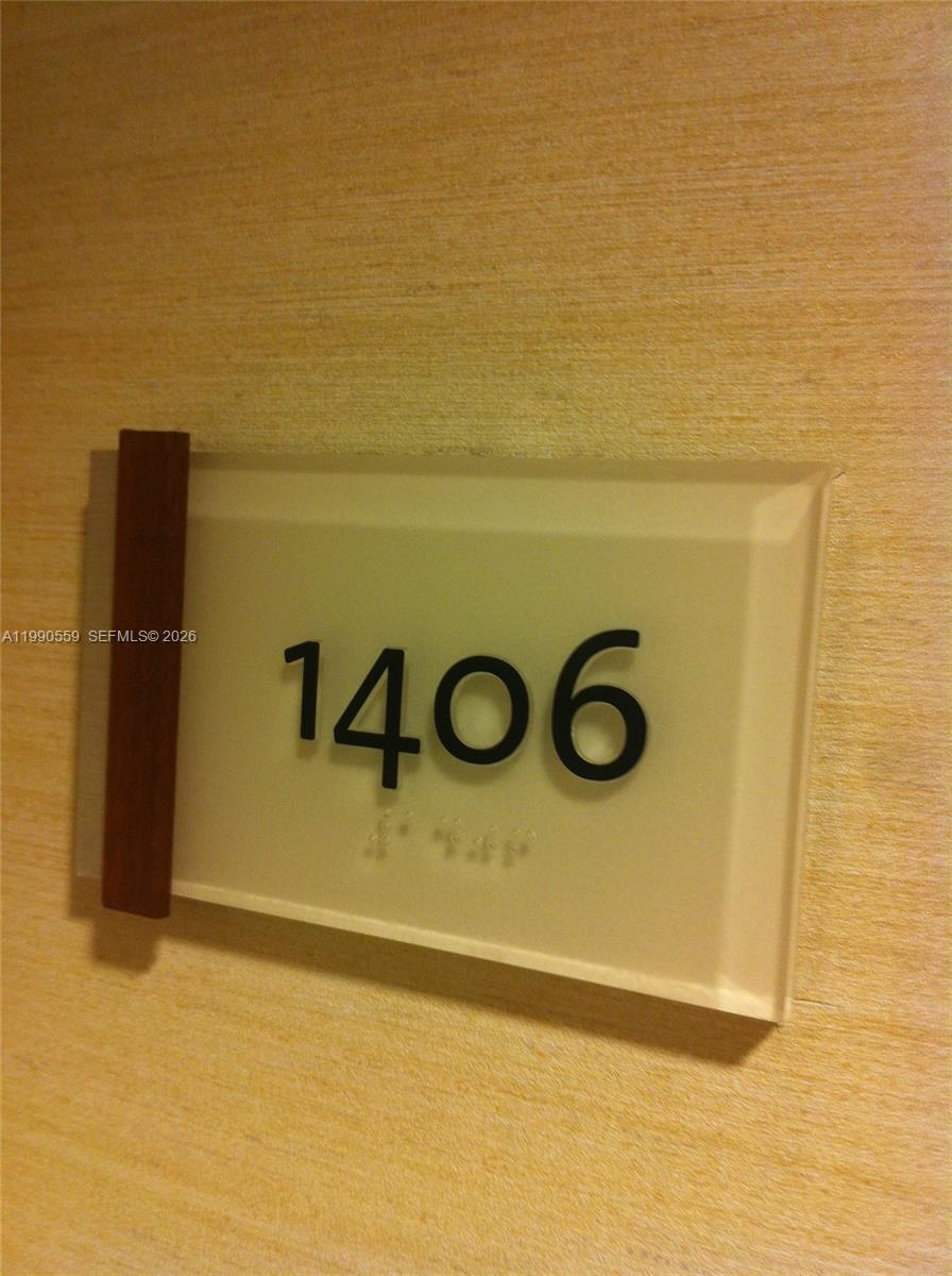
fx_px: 1287
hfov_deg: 40.6
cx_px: 476
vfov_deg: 52.7
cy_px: 638
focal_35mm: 35
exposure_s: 1/24
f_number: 2.8
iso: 80
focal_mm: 3.85
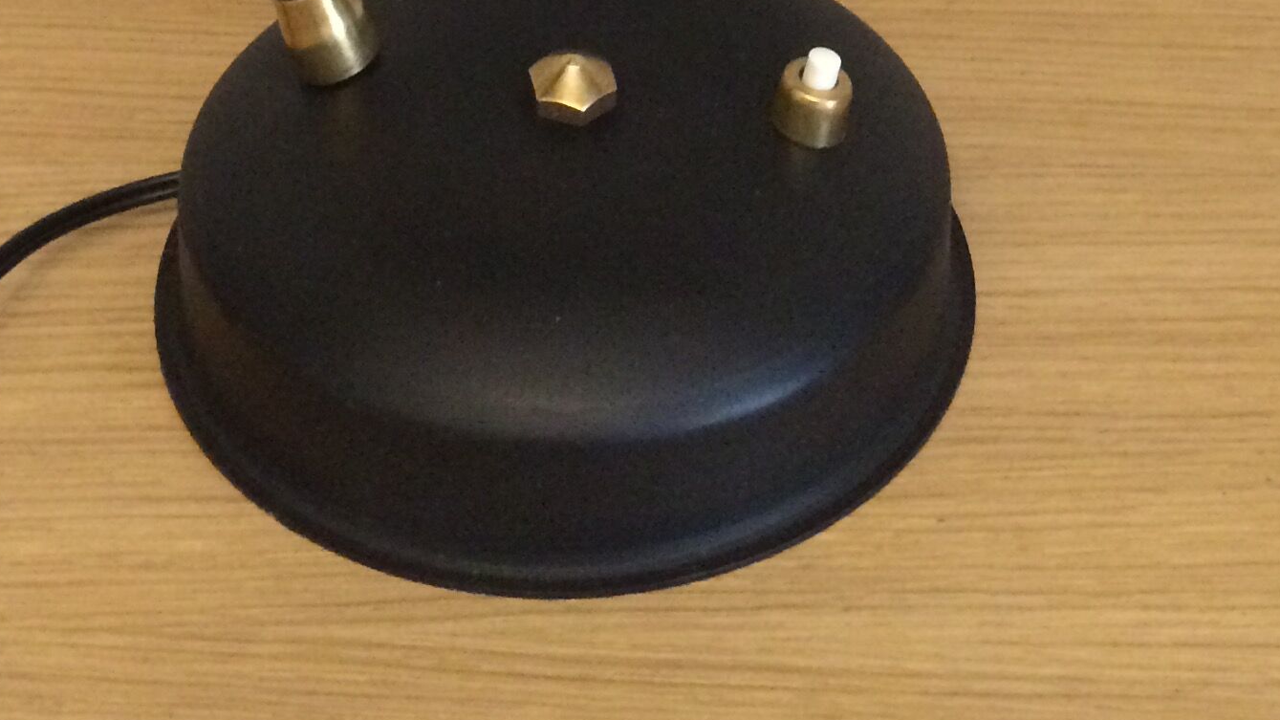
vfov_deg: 13.4
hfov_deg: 27.5
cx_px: 651
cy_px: -734
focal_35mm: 77
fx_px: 2613
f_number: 2.2
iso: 250
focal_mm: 4.15
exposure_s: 1/17
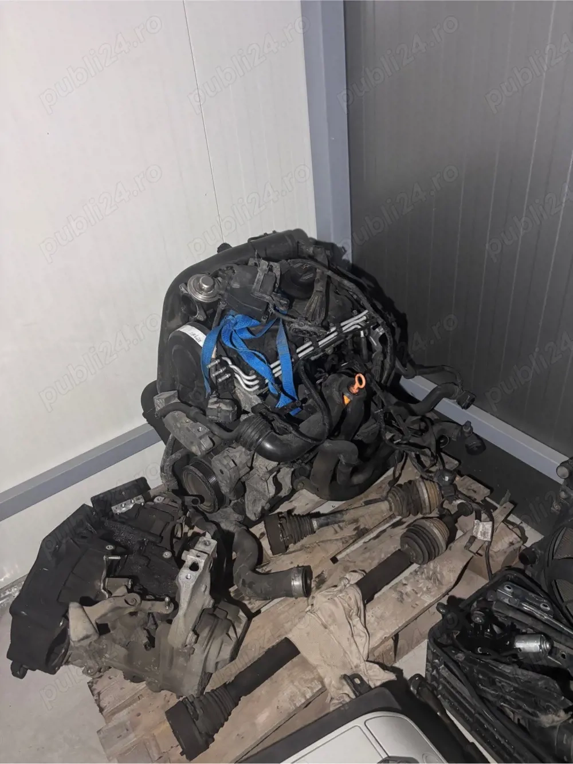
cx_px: 286
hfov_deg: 53.0
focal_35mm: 26
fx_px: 574
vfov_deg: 67.3
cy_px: 382
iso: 500
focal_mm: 5.96
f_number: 1.6
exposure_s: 1/25
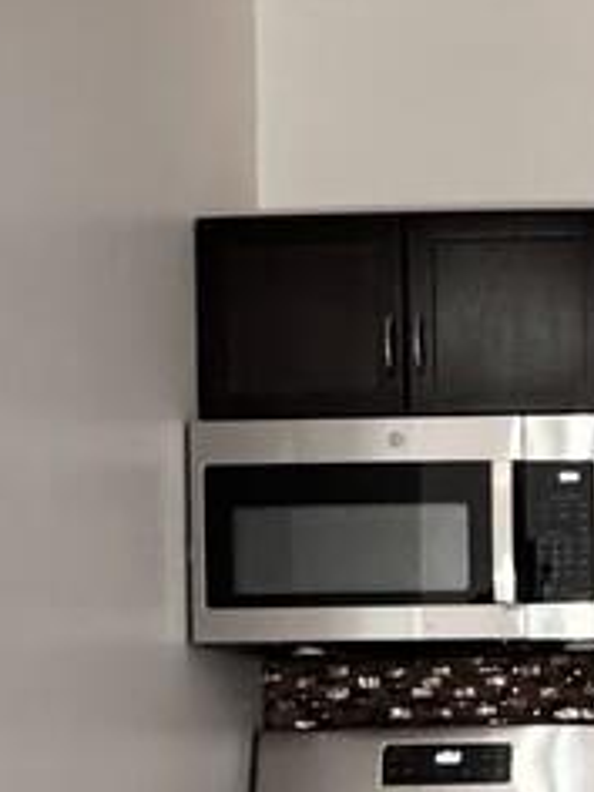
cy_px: 723
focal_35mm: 79
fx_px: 1807
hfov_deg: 17.0
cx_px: 869
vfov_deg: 24.0
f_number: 2.2
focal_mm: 2.22
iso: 500
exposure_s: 1/60
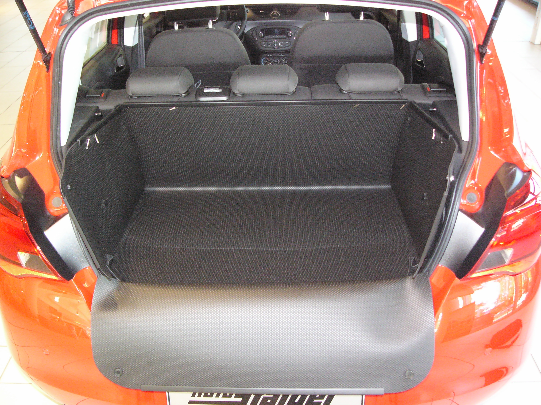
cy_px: 202
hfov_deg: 51.4
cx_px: 270
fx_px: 563
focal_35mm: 36
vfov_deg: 39.7
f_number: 2.8
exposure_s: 1/50
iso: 400
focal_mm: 6
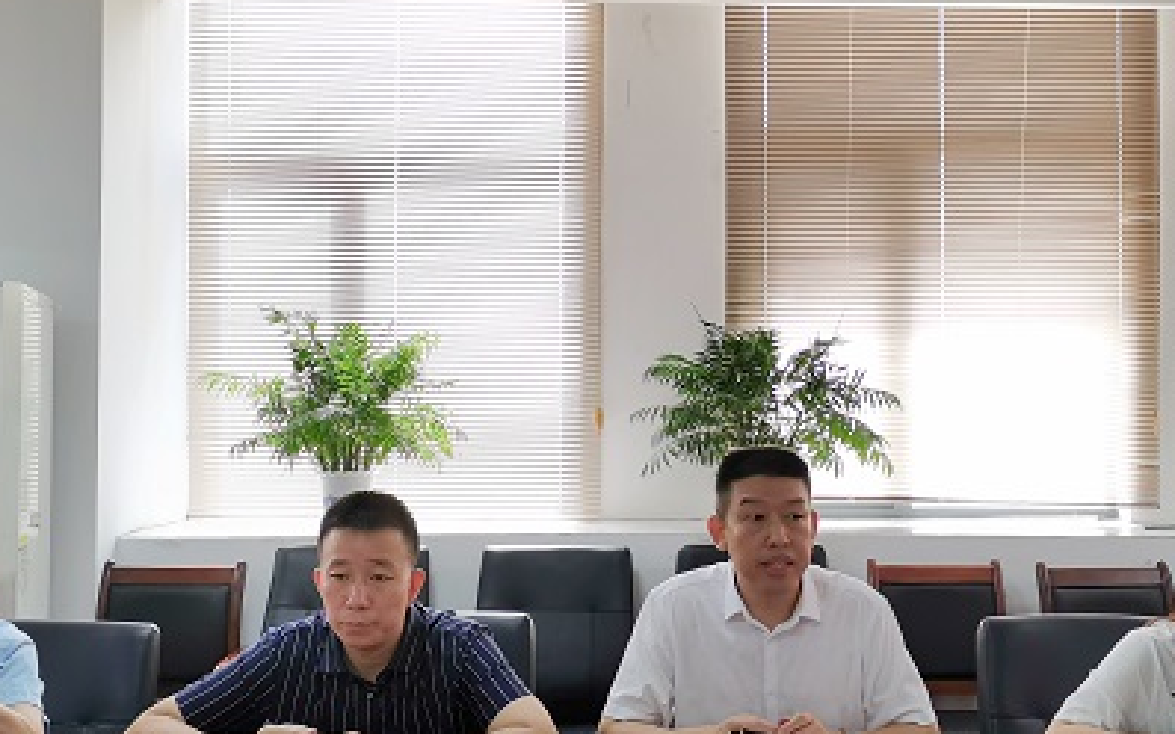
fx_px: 1537
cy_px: 351
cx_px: 707
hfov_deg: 41.6
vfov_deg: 26.9
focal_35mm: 48
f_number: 1.8
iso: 80
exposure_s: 1/100
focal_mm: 5.58
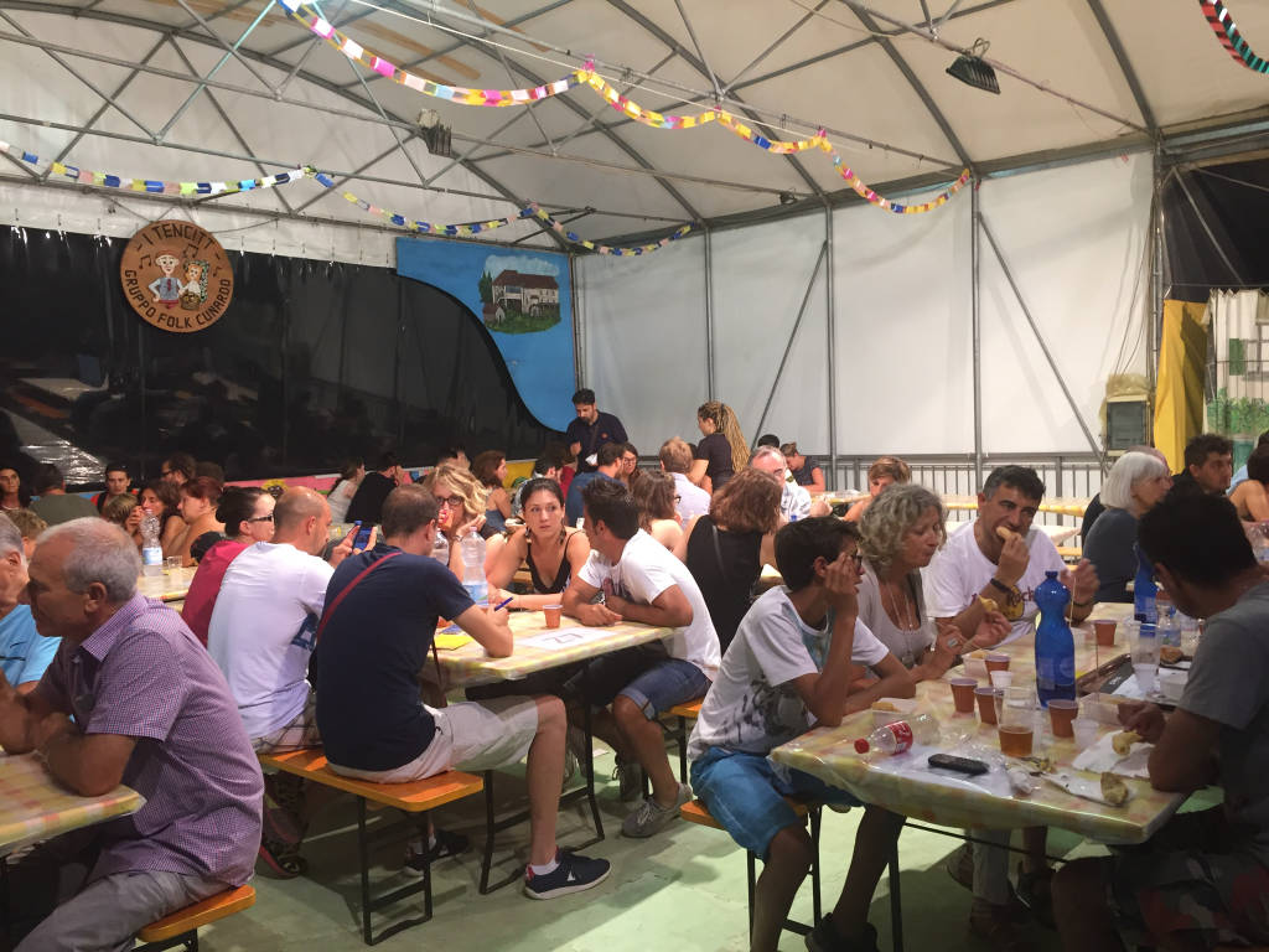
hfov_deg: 61.7
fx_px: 1063
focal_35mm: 29
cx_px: 634
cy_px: 476
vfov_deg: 48.2
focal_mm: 4.15
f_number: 2.2
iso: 100
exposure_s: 1/33
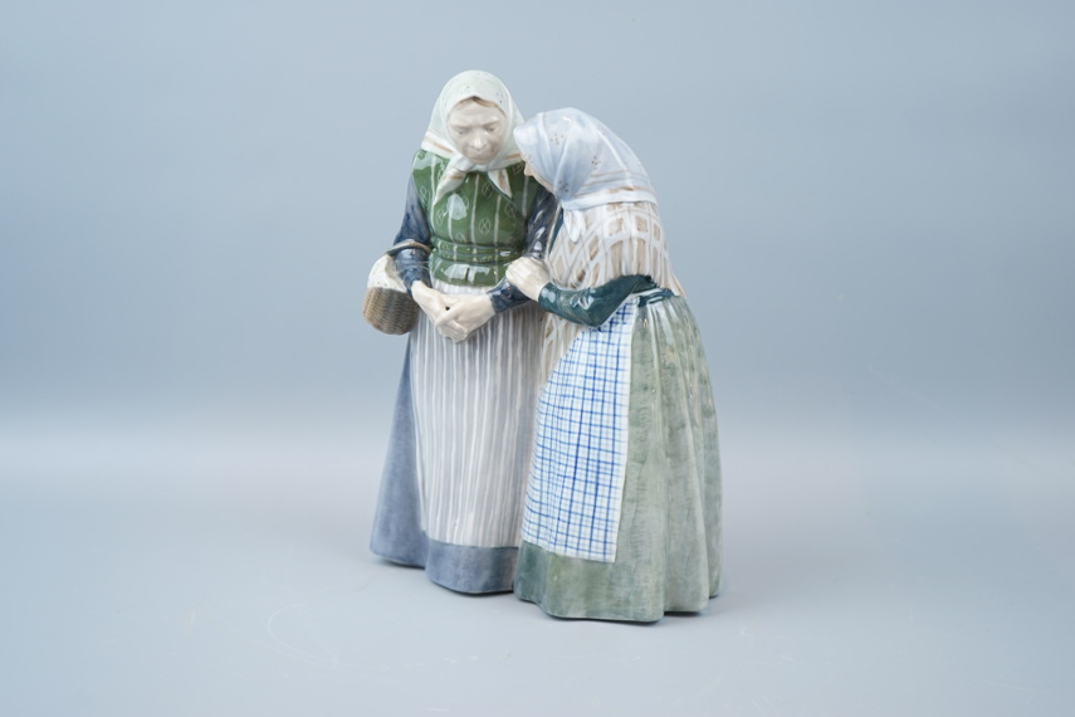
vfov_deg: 22.6
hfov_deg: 33.4
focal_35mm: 60
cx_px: 544
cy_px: 347
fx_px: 1792
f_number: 5
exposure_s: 1/60
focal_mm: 57
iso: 160
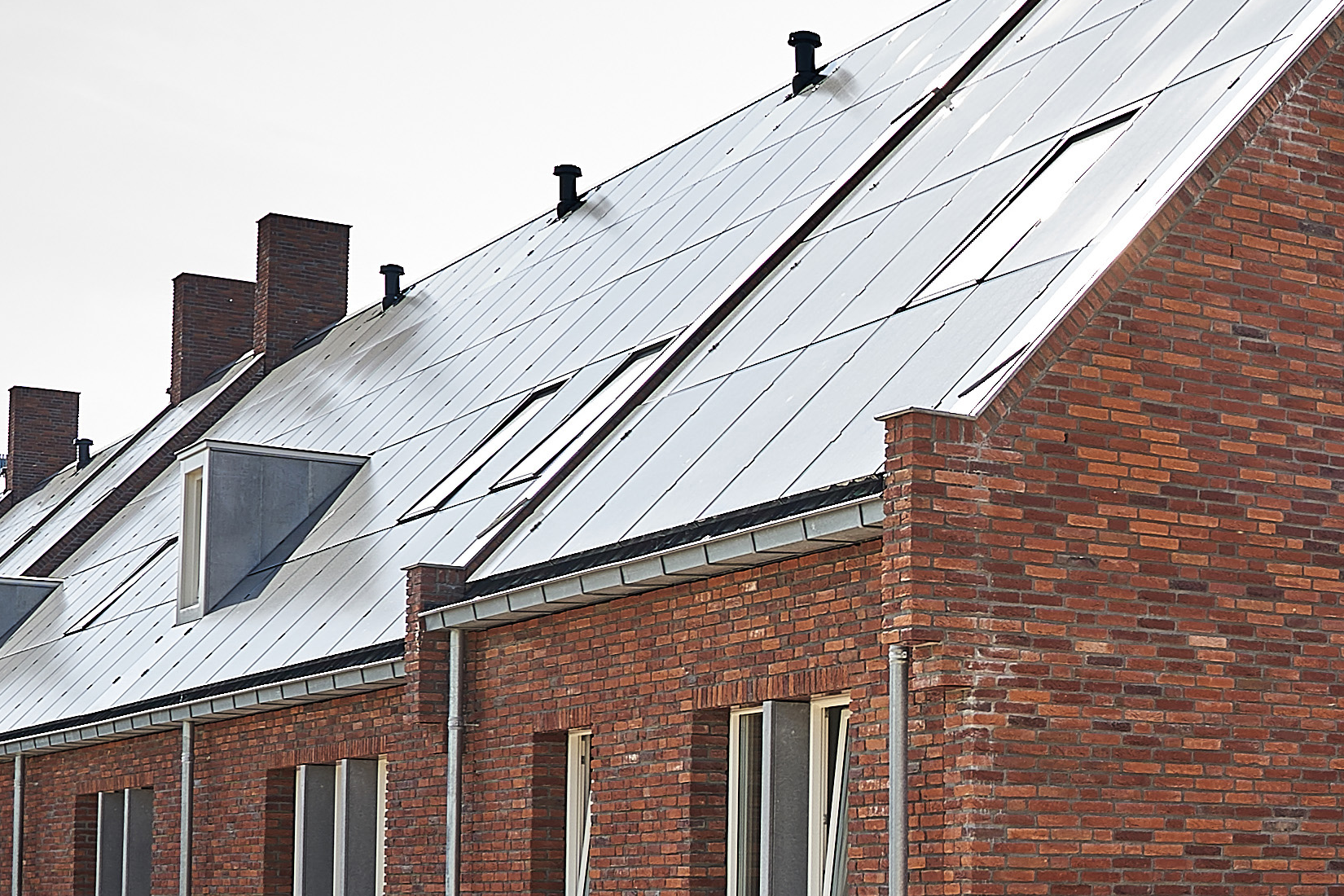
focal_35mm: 69
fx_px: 2576
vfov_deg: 19.4
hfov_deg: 26.1
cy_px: 801
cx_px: 1619
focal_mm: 19
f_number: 4.5
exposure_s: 1/200
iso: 50
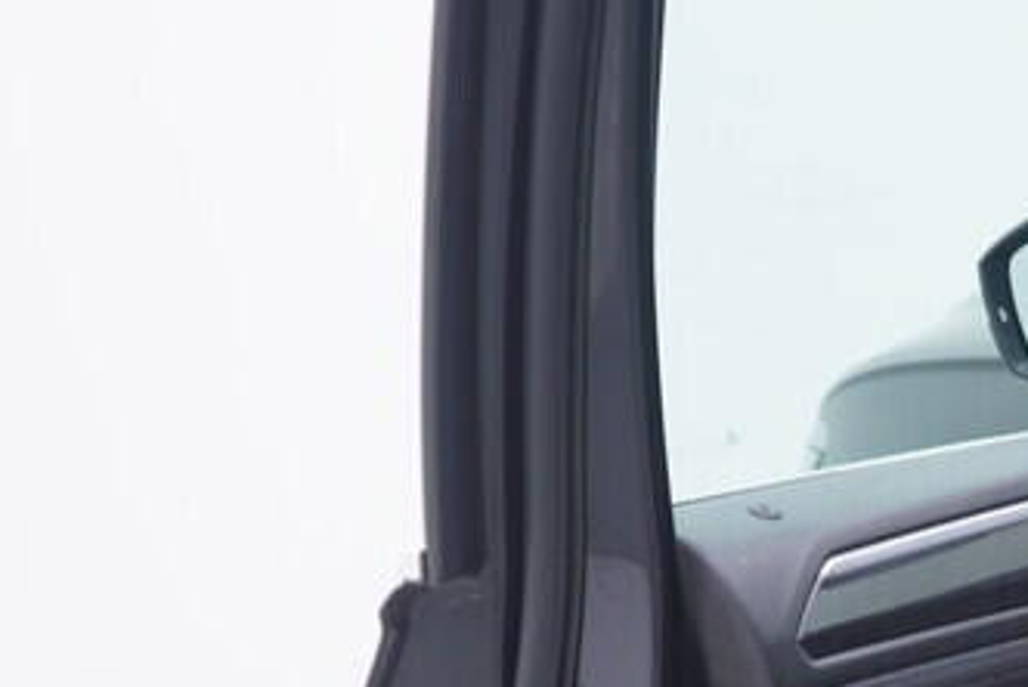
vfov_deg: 12.1
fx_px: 3172
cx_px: 1415
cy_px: 809
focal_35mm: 111
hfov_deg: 17.1
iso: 125
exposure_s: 1/50
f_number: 3.2
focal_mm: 24
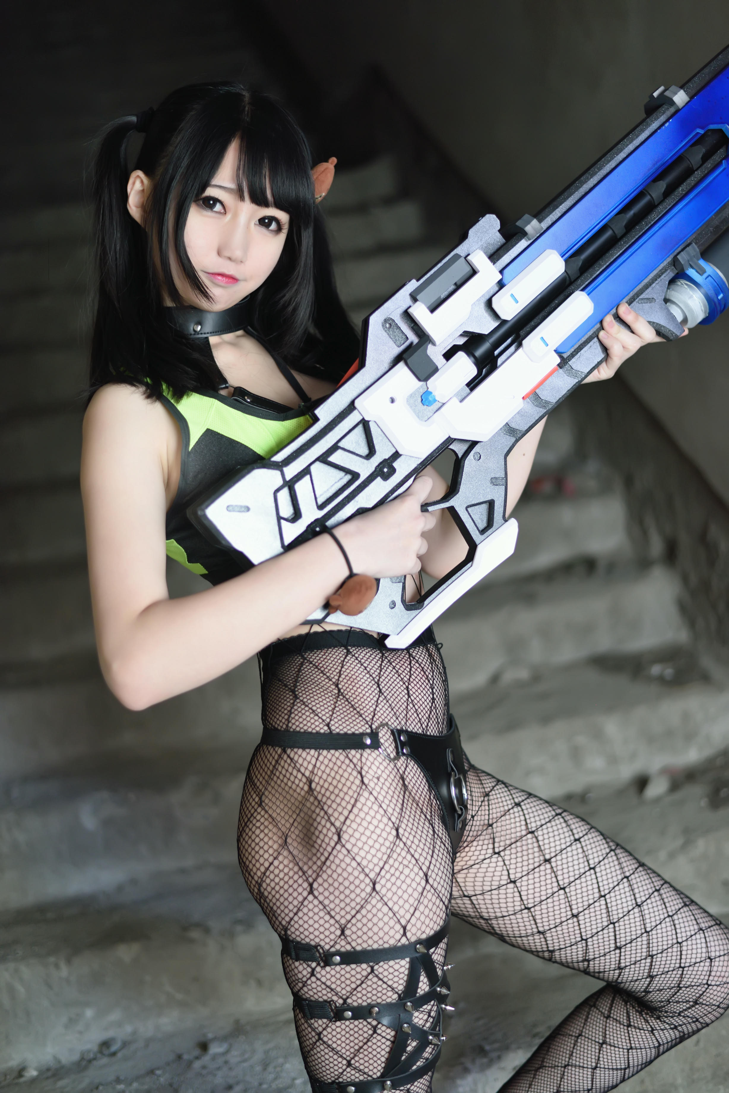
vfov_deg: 39.6
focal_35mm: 50
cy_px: 546
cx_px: 364
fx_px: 1517
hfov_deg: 27.0
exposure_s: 1/125
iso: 400
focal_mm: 50
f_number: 1.8
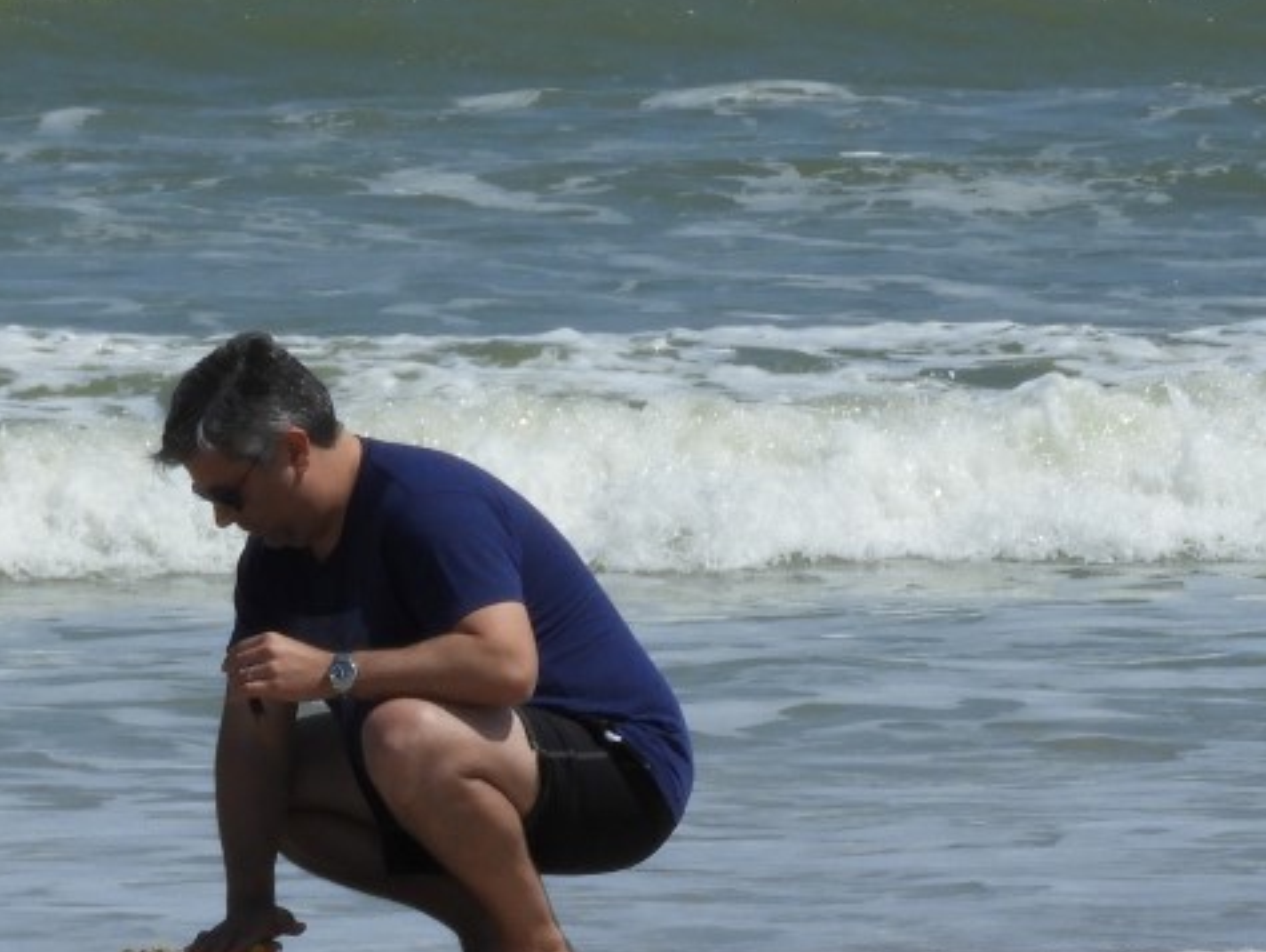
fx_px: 18849
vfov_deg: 2.9
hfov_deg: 3.8
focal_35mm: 515
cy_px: 867
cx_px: 245
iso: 100
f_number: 5.2
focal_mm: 30.5
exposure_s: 1/1600
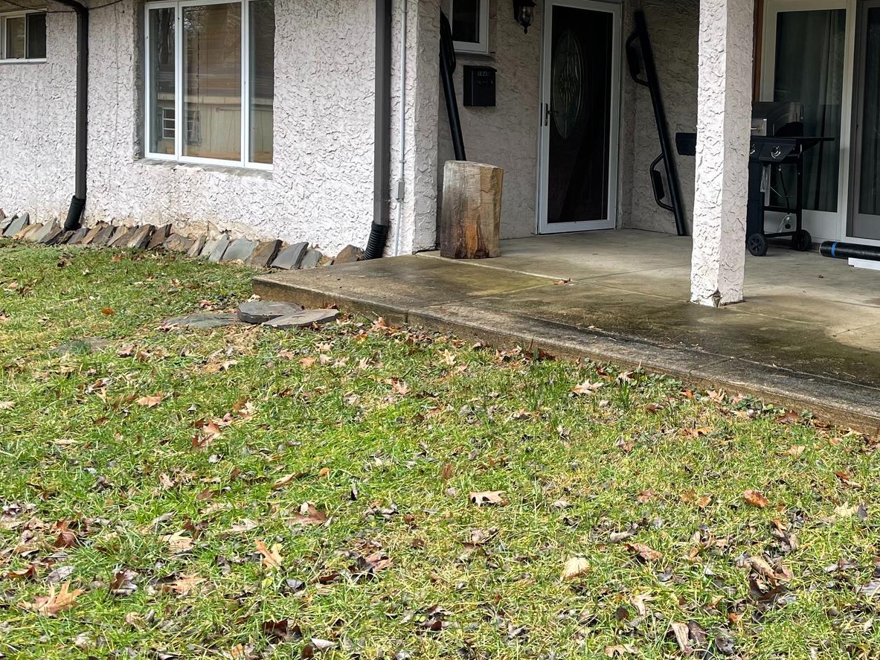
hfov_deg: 40.6
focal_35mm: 45
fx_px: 1144
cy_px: 175
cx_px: 688
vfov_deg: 31.7
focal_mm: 5.1
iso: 64
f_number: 1.6
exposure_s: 1/121
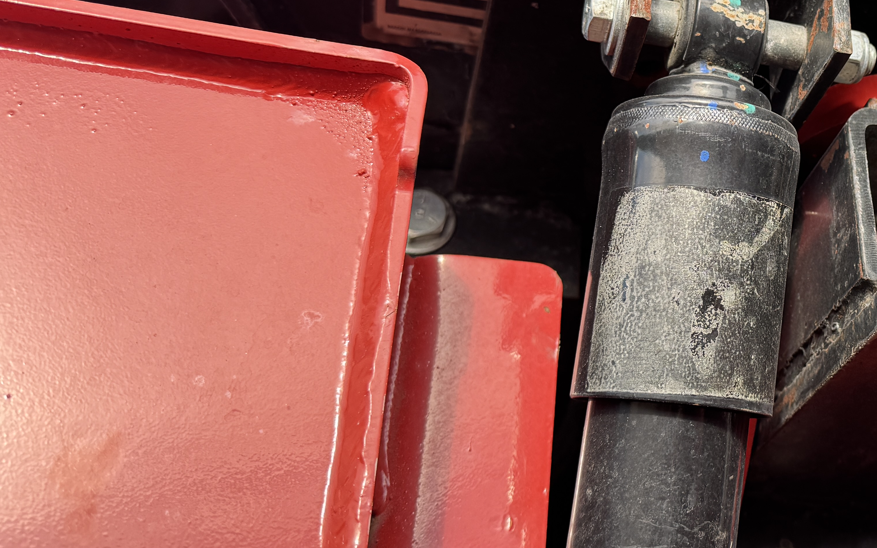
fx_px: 1147
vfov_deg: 26.6
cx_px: 803
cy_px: 162
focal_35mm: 48
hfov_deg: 38.7
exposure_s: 1/544
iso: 80
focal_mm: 6.76
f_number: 1.78
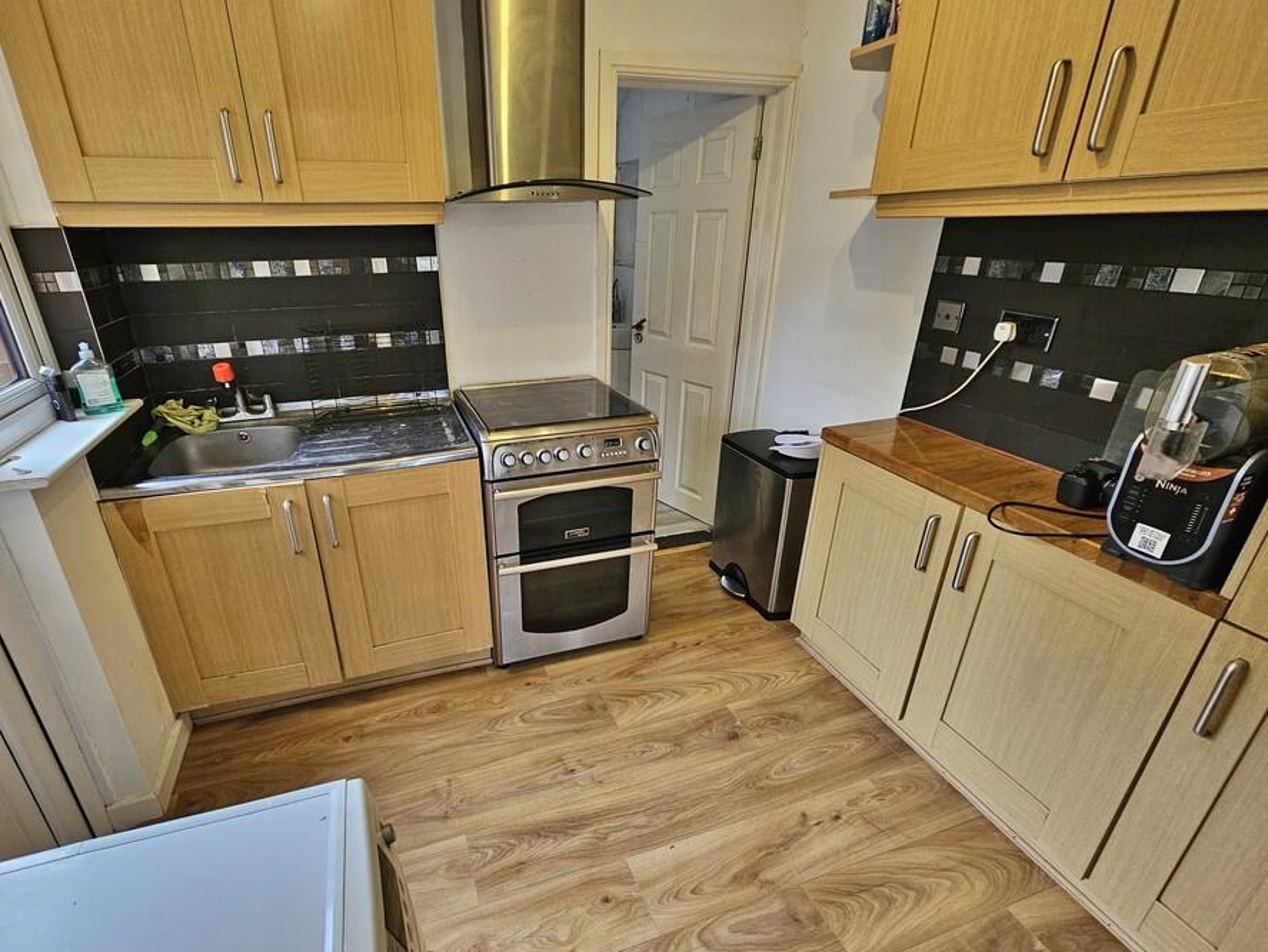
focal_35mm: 15
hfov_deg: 97.7
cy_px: 482
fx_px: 550
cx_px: 559
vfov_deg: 81.8
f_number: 2.2
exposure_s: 1/50
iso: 200
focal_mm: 2.2
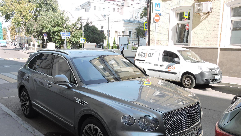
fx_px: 211
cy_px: 91
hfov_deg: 59.5
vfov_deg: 35.3
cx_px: 121
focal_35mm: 33
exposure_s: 1/250
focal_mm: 5.4
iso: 100
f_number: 3.5
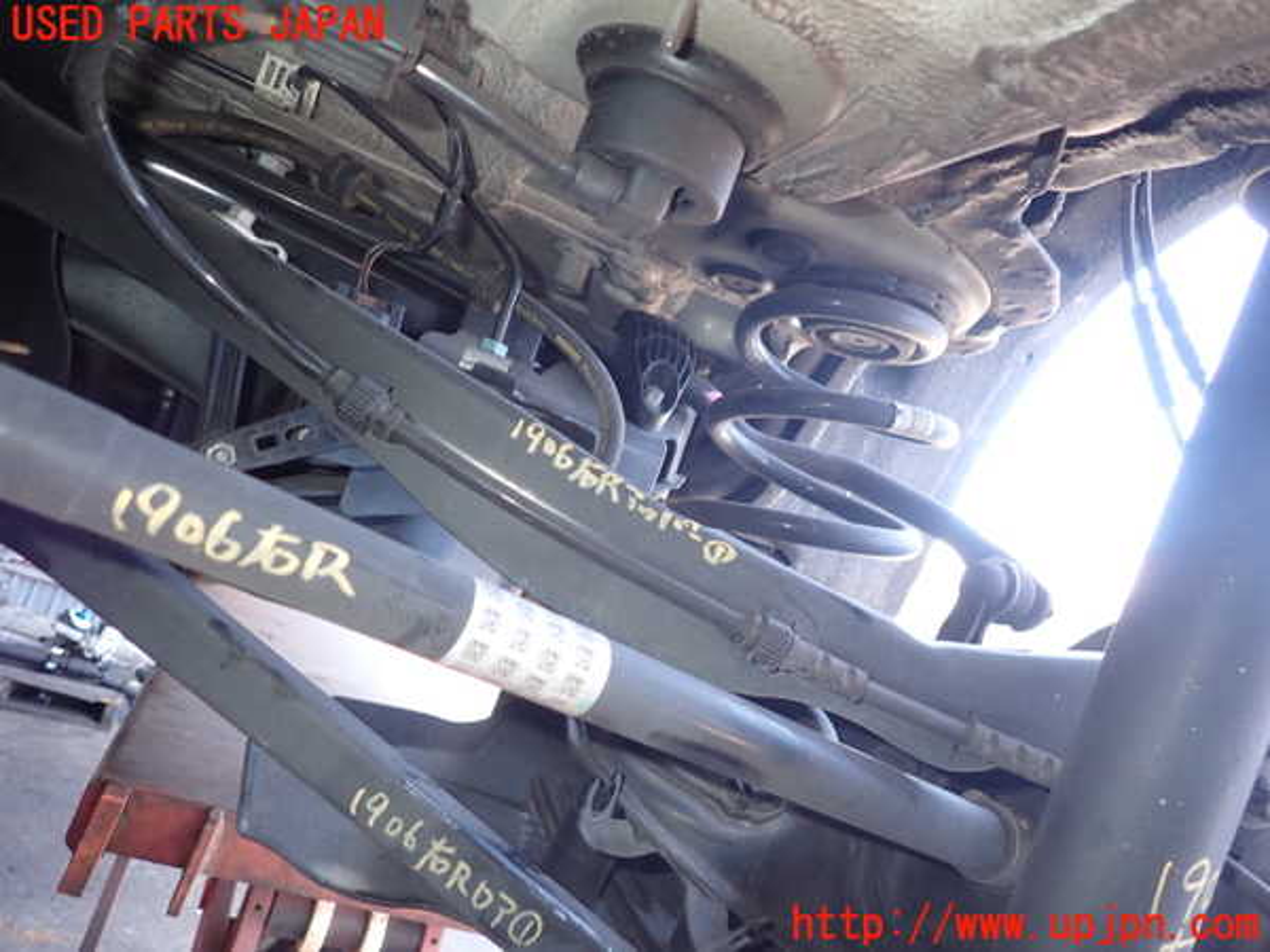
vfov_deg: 54.9
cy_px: 476
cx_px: 635
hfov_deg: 69.4
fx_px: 917
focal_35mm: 25
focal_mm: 4.5
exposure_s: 1/50
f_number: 2
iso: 200
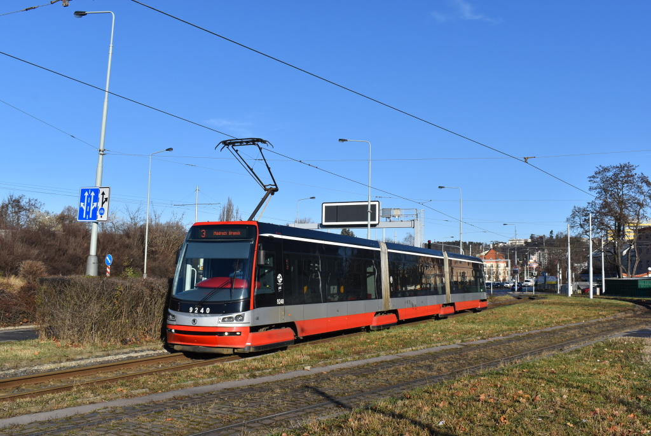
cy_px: 218
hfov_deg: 53.1
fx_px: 652
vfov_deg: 37.0
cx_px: 326
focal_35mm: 36
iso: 200
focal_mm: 24
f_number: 11
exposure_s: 1/500
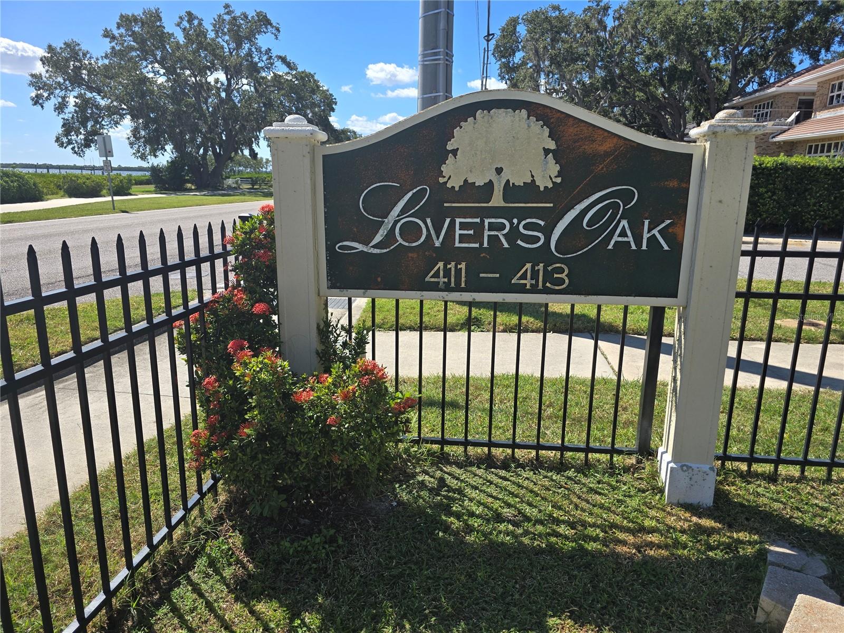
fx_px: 561
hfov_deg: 73.9
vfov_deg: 58.9
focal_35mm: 23
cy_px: 316
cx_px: 422
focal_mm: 6.3
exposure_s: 1/622
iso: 12
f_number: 1.7
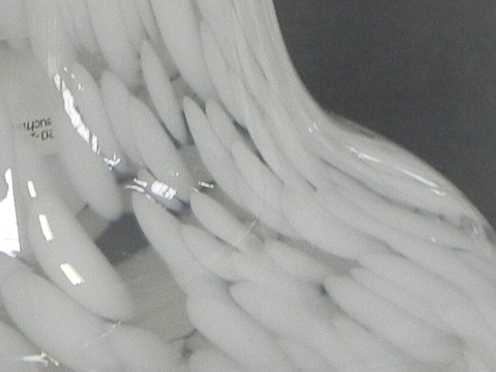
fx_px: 2865
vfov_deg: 7.3
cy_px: -112
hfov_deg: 9.8
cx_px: 17
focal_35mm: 200
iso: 285
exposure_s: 1/30
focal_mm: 8.2
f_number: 3.2
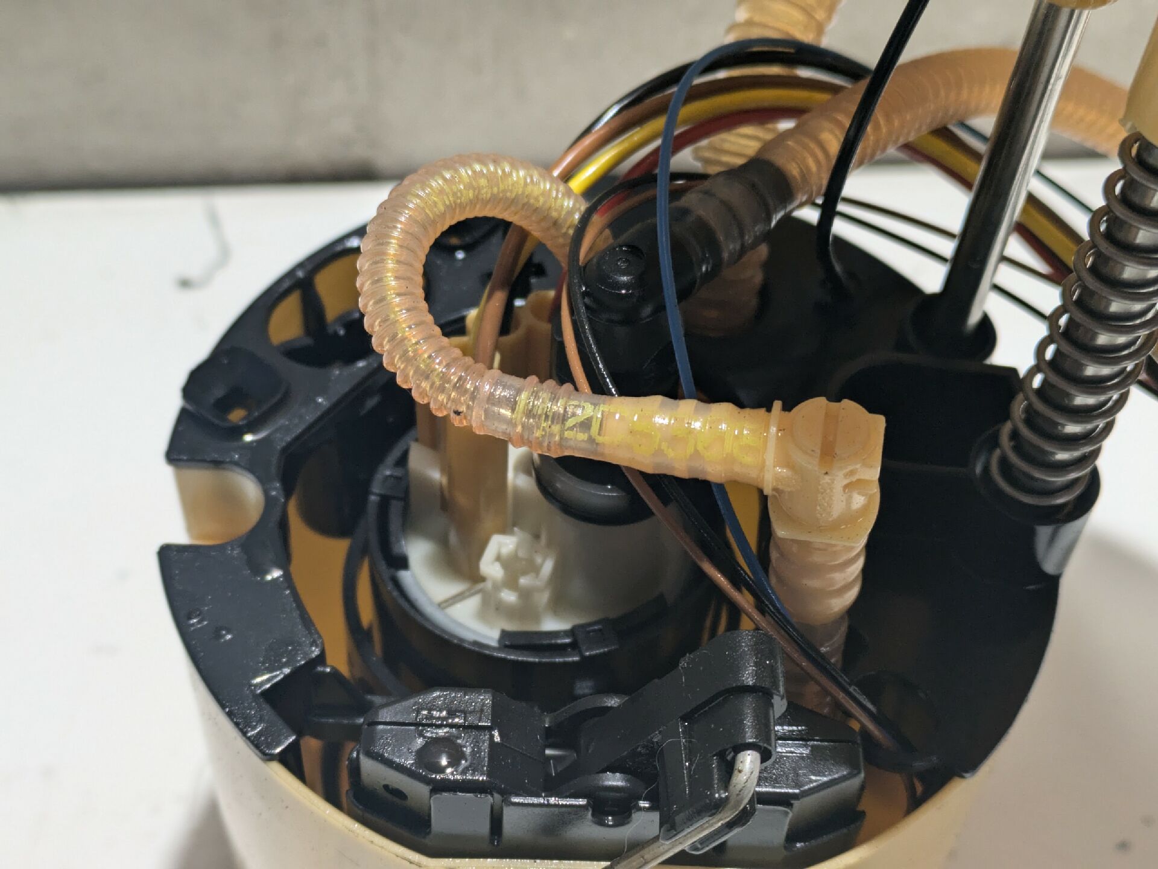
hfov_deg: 37.5
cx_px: 579
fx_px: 1706
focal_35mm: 51
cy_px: 434
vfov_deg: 28.6
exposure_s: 1/100
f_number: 1.89
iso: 171
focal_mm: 5.43
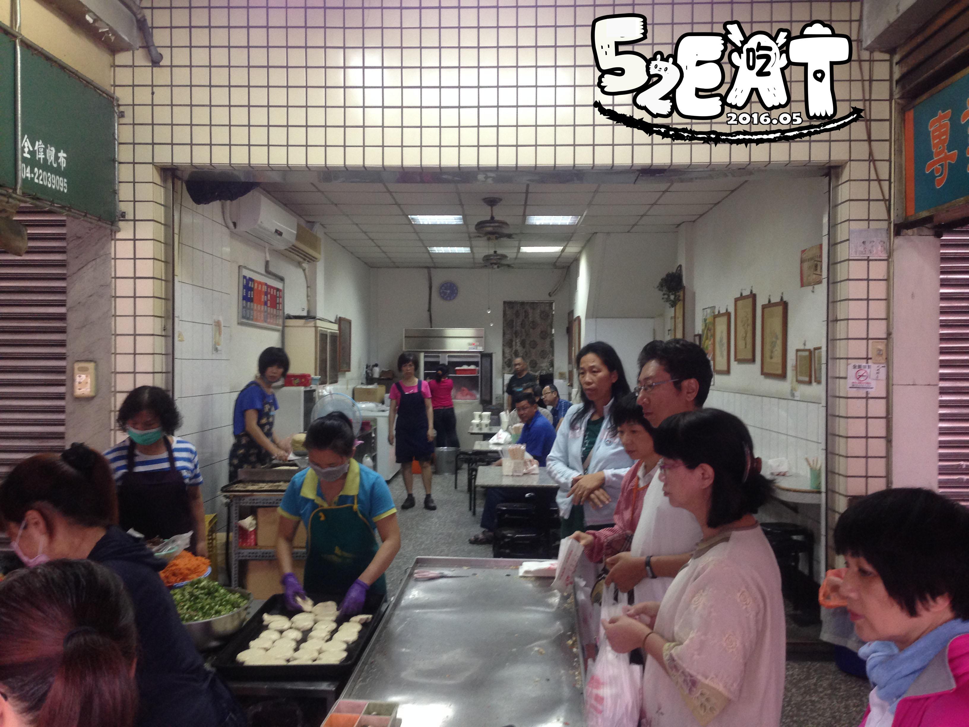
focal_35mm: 33
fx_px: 924
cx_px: 484
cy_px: 364
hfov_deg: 55.4
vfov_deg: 42.9
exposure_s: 1/20
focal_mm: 4.12
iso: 125
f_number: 2.4
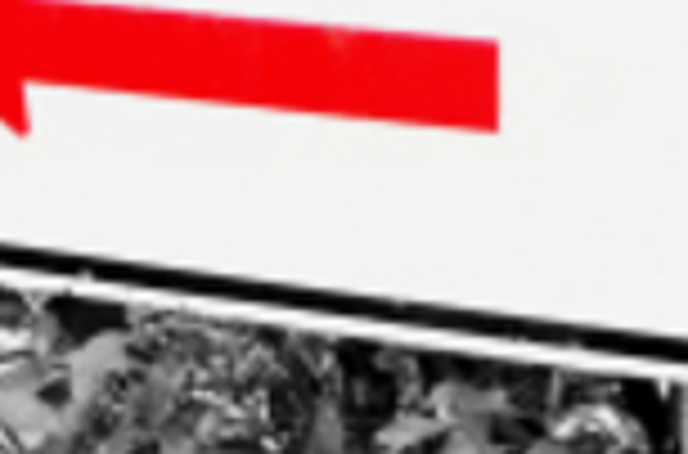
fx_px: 5394
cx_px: -135
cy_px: -470
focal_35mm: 283
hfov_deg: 7.2
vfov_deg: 4.7
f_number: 5.6
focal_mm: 45
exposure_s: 1/160
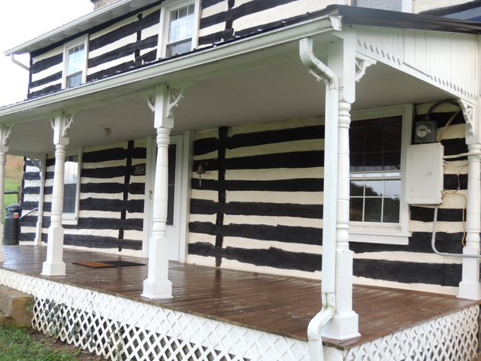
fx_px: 556
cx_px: 240
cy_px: 180
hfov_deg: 46.8
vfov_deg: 35.9
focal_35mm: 40
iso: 100
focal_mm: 7.1
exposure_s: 1/60
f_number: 3.3
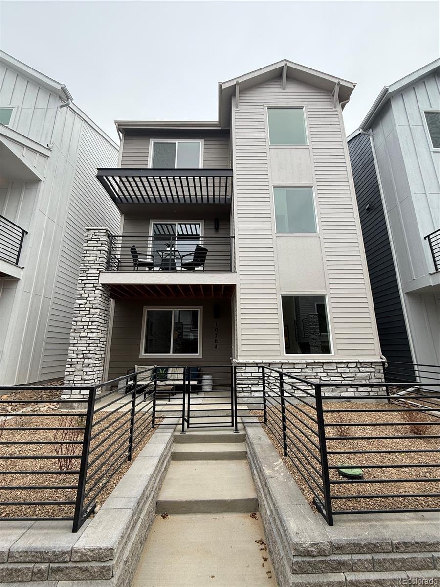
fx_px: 237
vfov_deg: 102.1
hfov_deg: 85.7
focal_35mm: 14
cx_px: 220
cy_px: 294
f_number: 2.2
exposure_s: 1/323
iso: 50
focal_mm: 2.22
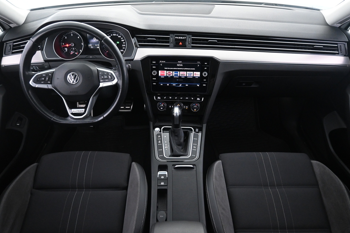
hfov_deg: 67.4
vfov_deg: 47.9
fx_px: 262
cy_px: 116
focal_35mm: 27
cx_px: 175
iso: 2500
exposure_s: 1/30
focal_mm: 18
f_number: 3.5
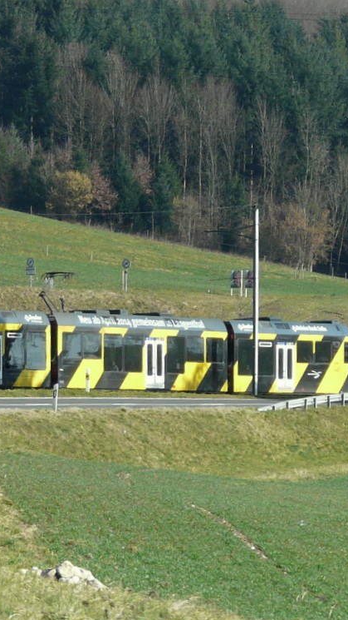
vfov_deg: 12.6
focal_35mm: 171
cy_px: 311
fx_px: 2805
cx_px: 88
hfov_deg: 7.1
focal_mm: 19.2
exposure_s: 1/250
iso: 100
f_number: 5.6
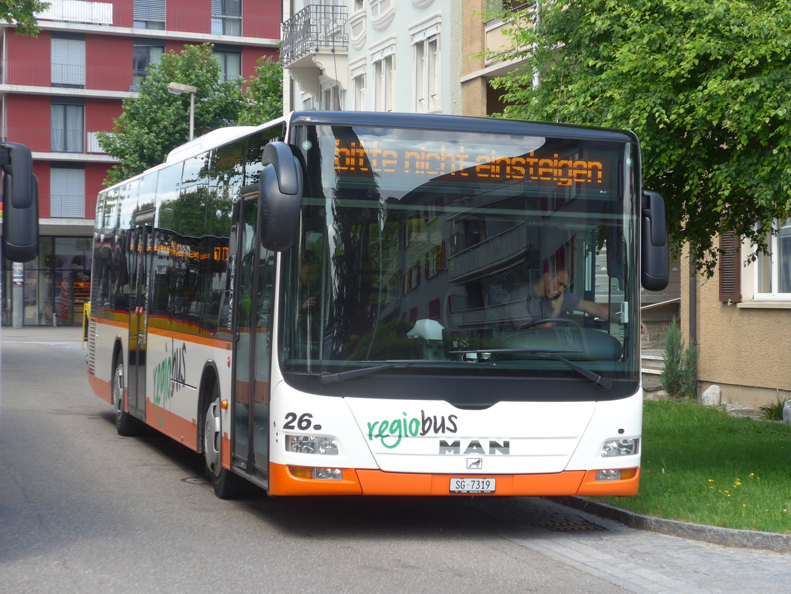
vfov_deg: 17.2
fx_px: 1965
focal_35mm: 86
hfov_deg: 22.8
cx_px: 396
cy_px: 297
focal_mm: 17
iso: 80
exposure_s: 1/125
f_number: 4.5
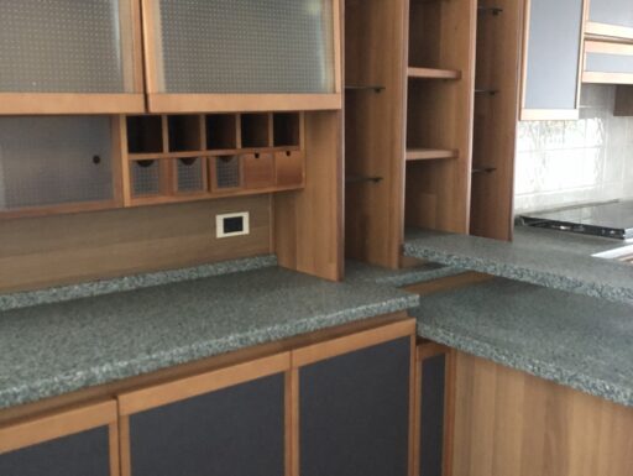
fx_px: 512
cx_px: 316
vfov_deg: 49.8
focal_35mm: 28
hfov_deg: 63.4
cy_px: 238
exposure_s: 1/4
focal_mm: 4
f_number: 1.8
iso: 320
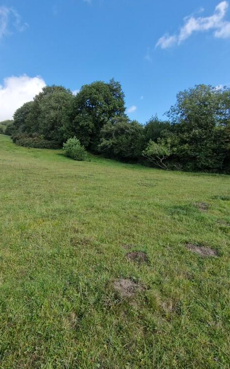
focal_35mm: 19
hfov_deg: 62.0
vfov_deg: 88.0
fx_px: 191
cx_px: 101
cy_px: 186
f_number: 2.2
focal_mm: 1.74
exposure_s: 1/728
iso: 50
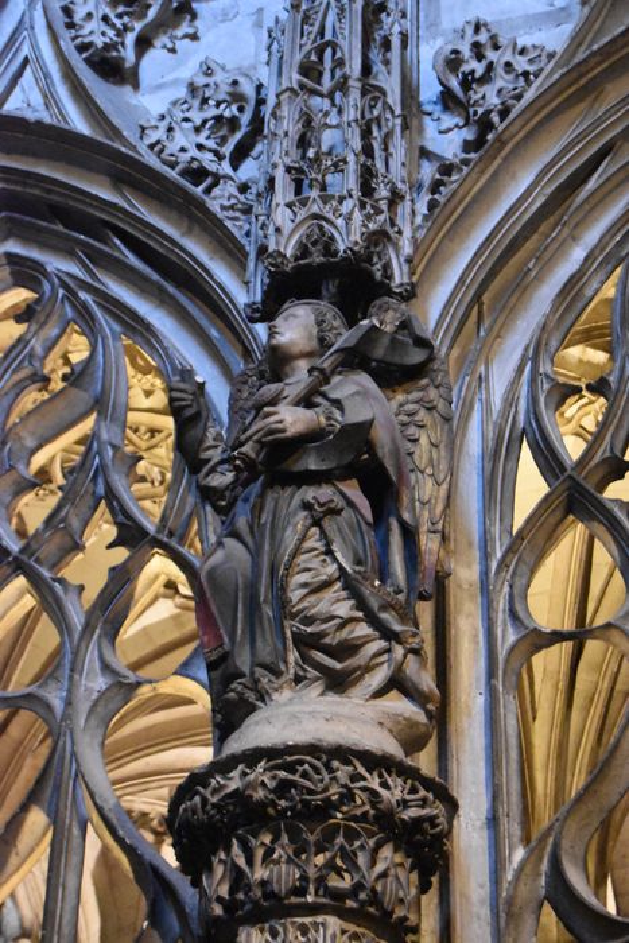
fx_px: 2161
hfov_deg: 16.6
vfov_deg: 24.6
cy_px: 472
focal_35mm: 82
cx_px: 314
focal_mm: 55
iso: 12800
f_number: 5.6
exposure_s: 1/50
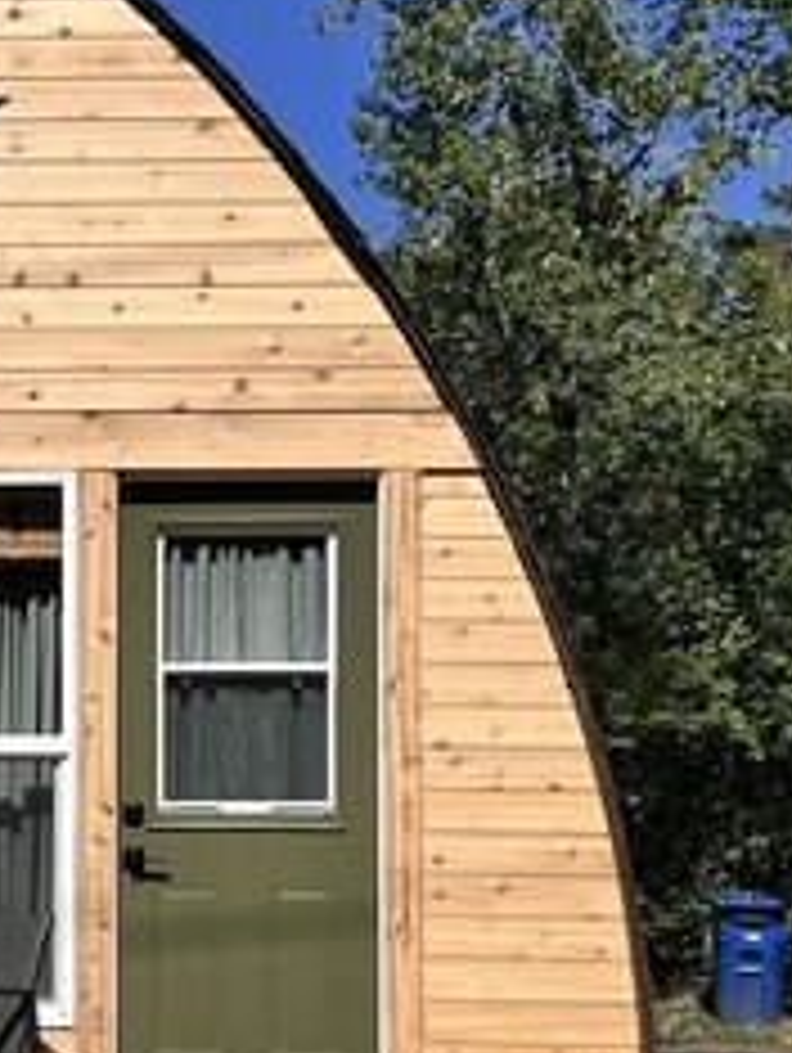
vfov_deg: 27.3
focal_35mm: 71
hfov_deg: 19.9
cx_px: -72
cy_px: 652
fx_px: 2162
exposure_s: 1/11364
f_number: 1.5
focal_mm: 5.7
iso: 50
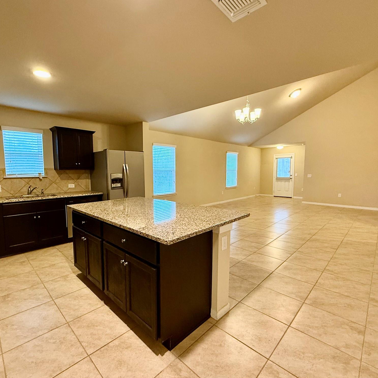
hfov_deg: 83.7
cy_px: 190
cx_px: 171
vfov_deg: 84.0
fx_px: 210
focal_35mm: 17
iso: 400
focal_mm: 2.22
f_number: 2.2
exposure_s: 1/60
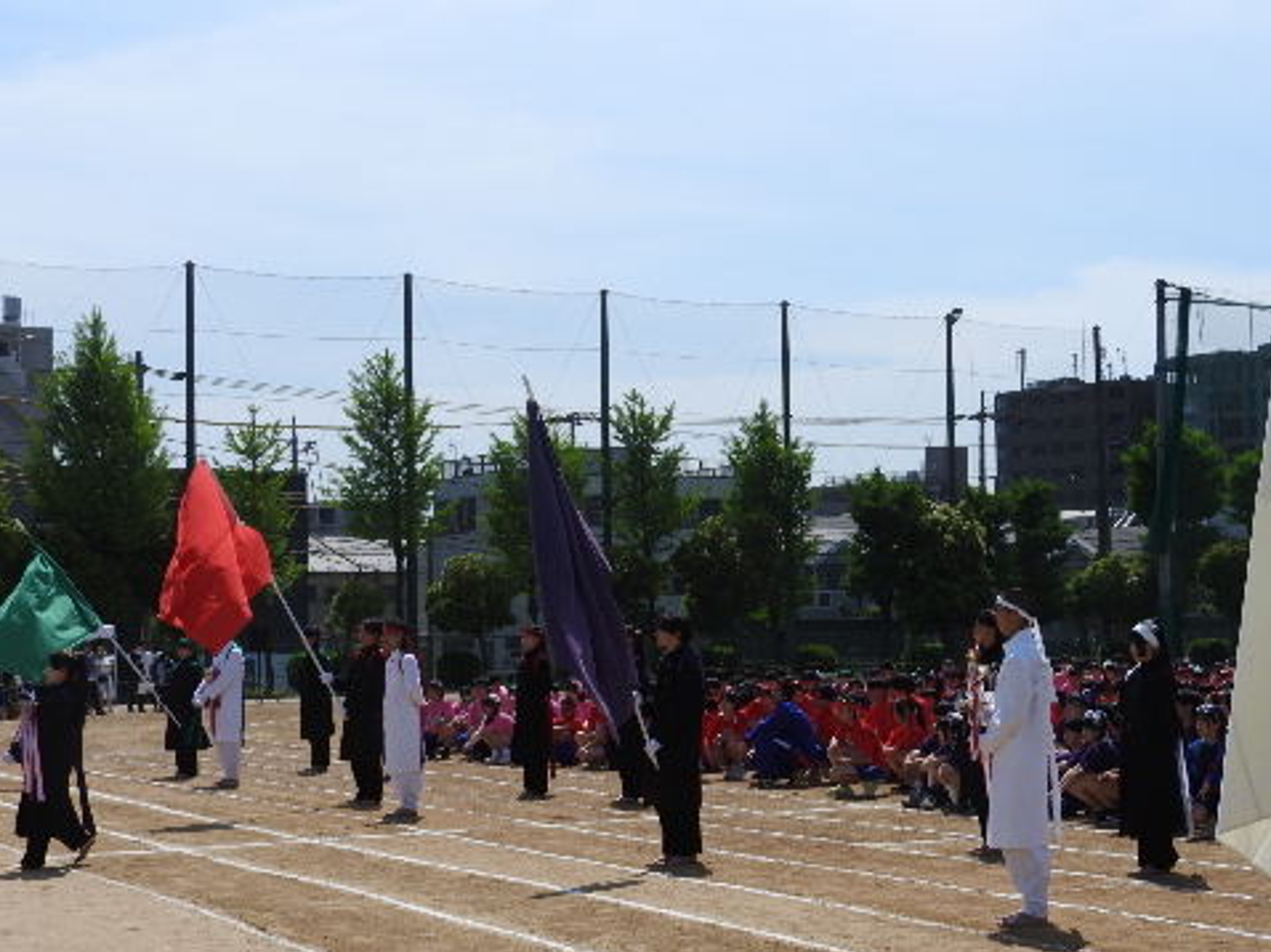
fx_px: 2459
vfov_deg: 21.9
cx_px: 766
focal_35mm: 67
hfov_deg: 28.9
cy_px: 574
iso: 100
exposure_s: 1/2000
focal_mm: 9
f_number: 4
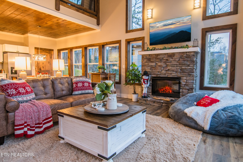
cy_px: 81
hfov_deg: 81.2
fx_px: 142
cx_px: 122
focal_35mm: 21
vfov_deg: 59.5
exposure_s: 1/15
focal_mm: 14
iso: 400
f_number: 5.6
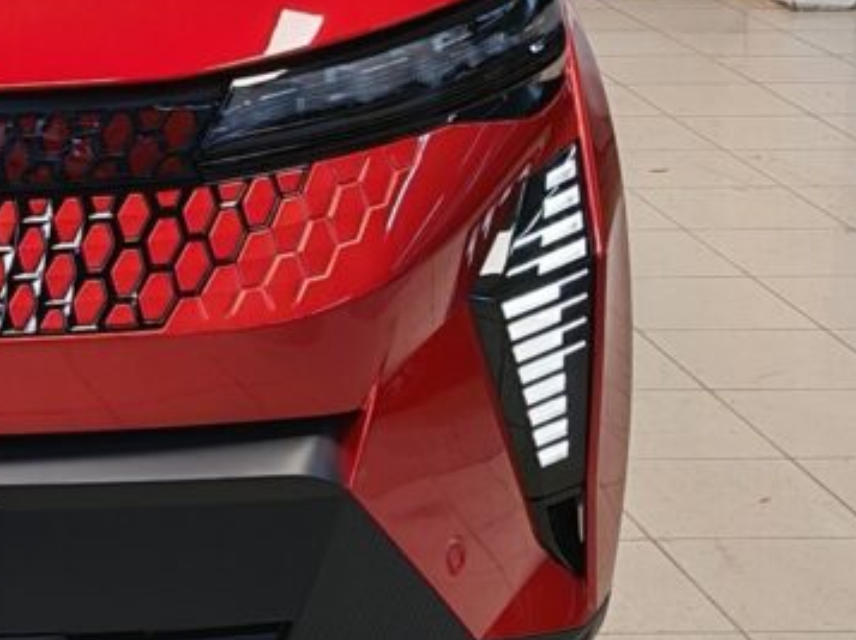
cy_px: 127
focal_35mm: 112
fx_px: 2767
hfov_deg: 16.4
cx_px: -340
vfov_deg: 13.1
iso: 80
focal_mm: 5.4
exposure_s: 1/98
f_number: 1.6
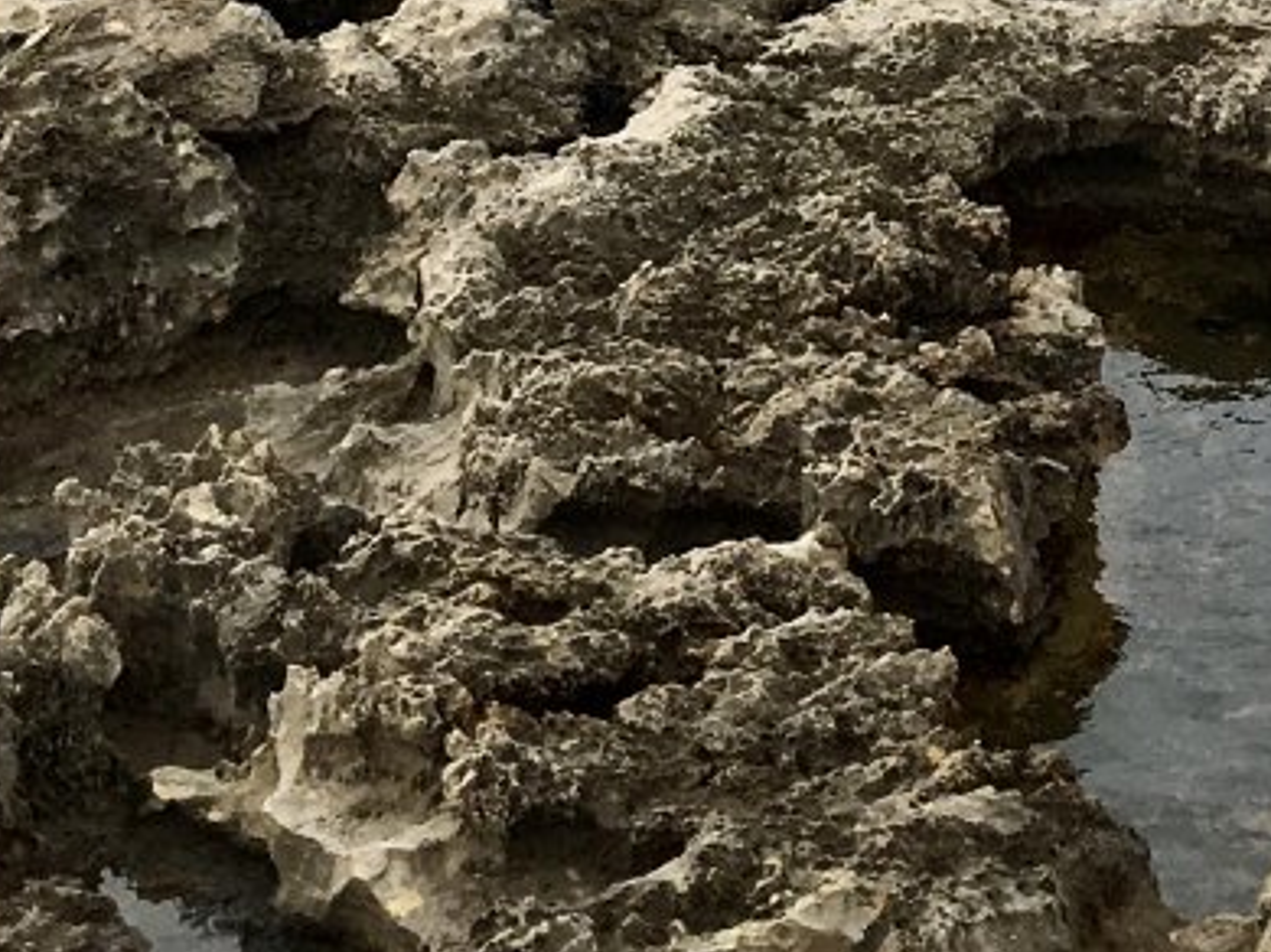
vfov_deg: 11.3
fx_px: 4367
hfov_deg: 16.4
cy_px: -945
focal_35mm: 119
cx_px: 1046
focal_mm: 4.15
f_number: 2.2
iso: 25
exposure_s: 1/1508
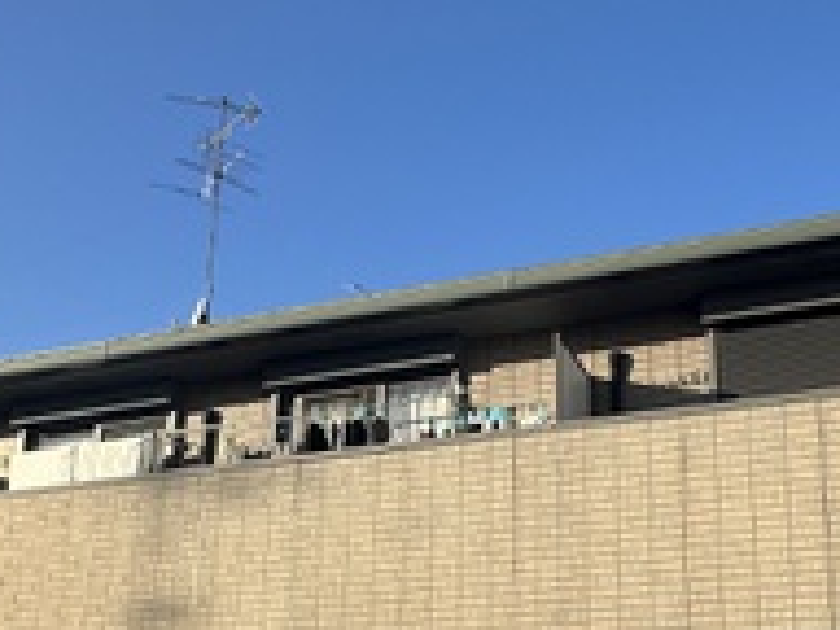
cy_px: 536
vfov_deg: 27.8
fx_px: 1238
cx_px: 486
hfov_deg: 37.4
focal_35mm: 51
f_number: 2.2
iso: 50
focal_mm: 2.22
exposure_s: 1/1511
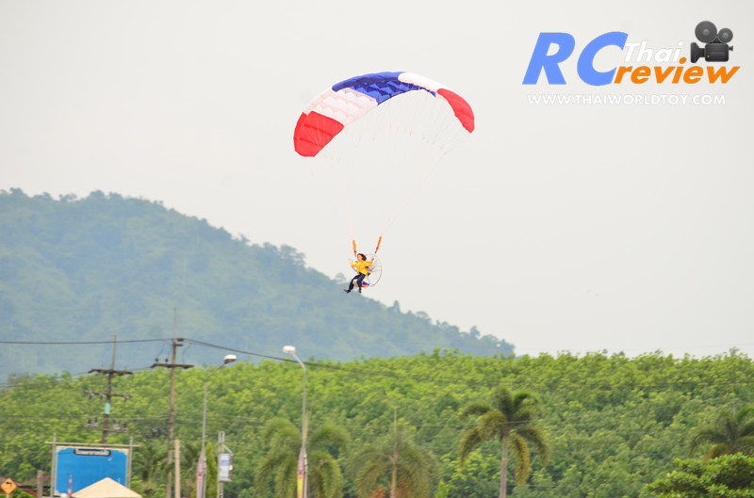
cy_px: 249
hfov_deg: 10.2
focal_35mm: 202
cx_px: 377
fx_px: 4230
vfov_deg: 6.7
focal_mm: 135
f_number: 7.1
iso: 400
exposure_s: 1/320
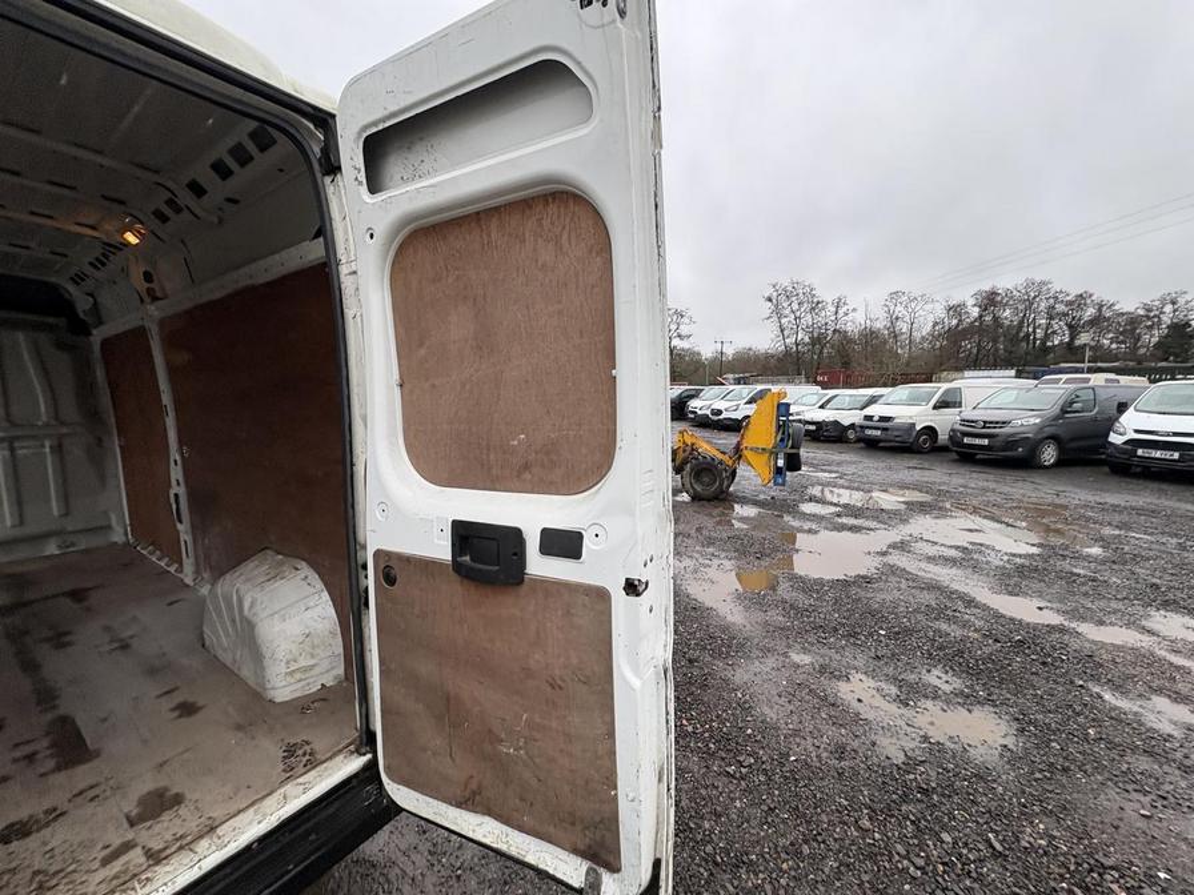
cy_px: 448
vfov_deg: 85.7
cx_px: 597
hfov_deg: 102.1
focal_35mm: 14
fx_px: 483
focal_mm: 2.22
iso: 125
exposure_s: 1/99
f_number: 2.2
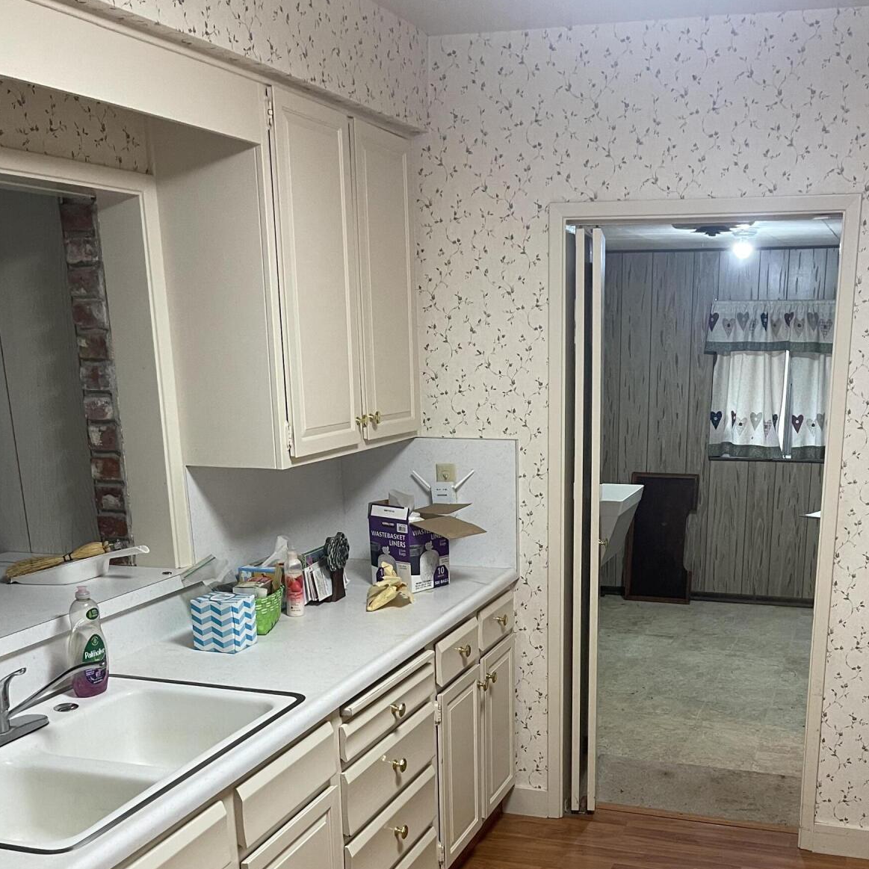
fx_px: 1079
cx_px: 532
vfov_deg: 42.3
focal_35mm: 38
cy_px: 671
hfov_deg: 43.6
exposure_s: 1/60
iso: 250
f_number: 1.6
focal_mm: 5.1
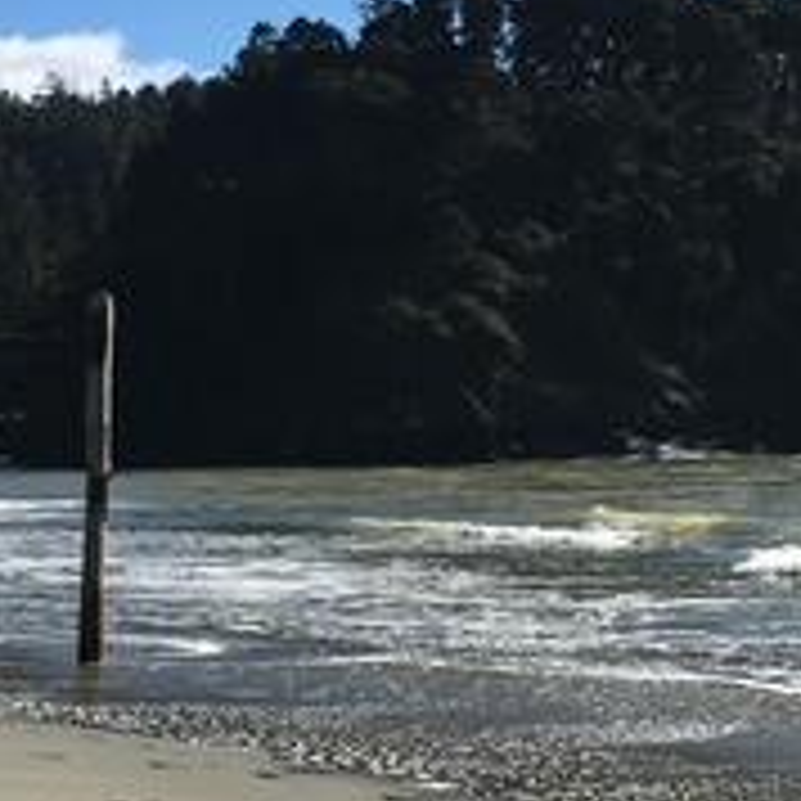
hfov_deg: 18.9
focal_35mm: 92
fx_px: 2409
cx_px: 459
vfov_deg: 18.5
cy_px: 738
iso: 25
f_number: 2.2
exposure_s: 1/2262
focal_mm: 4.15
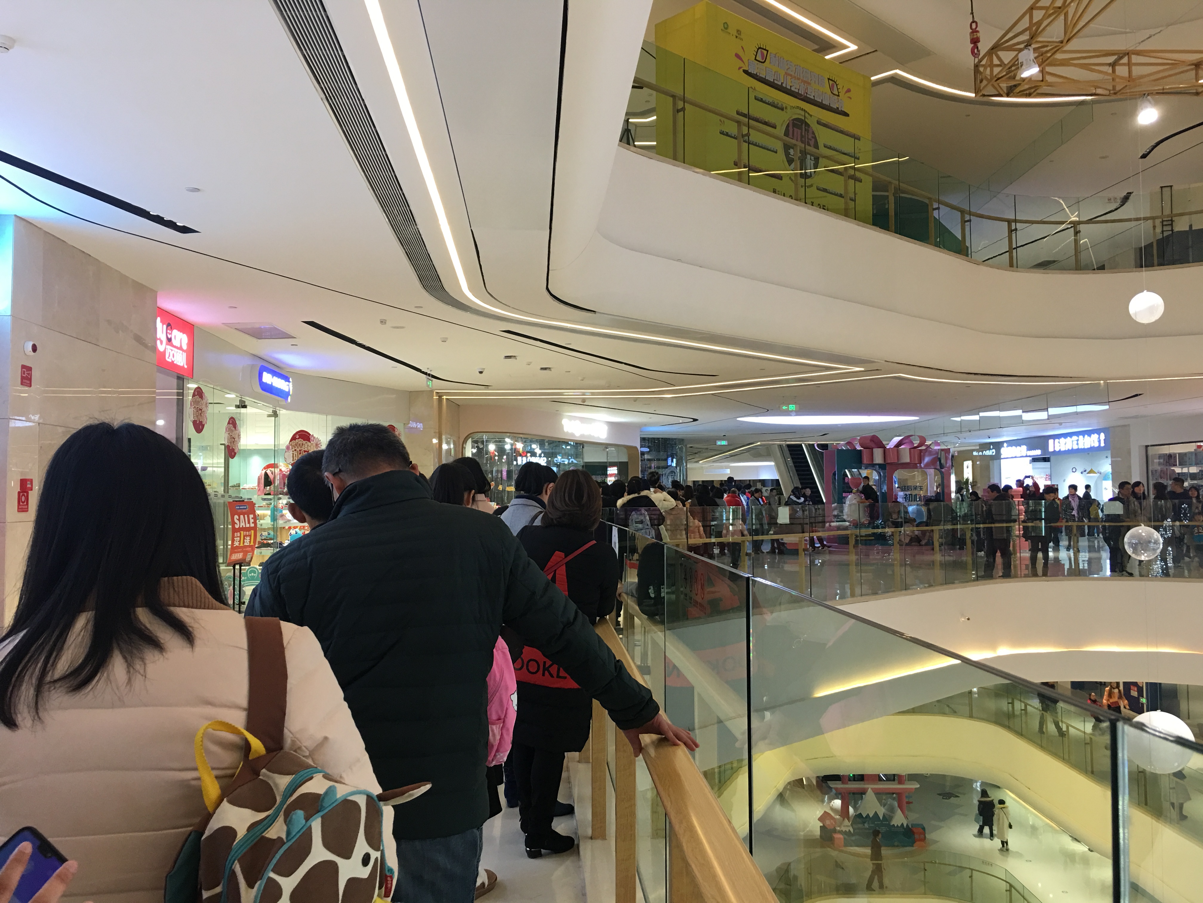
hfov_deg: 61.7
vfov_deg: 48.2
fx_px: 1008
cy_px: 452
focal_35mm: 29
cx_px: 602
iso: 64
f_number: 2.2
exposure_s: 1/33
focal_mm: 4.15
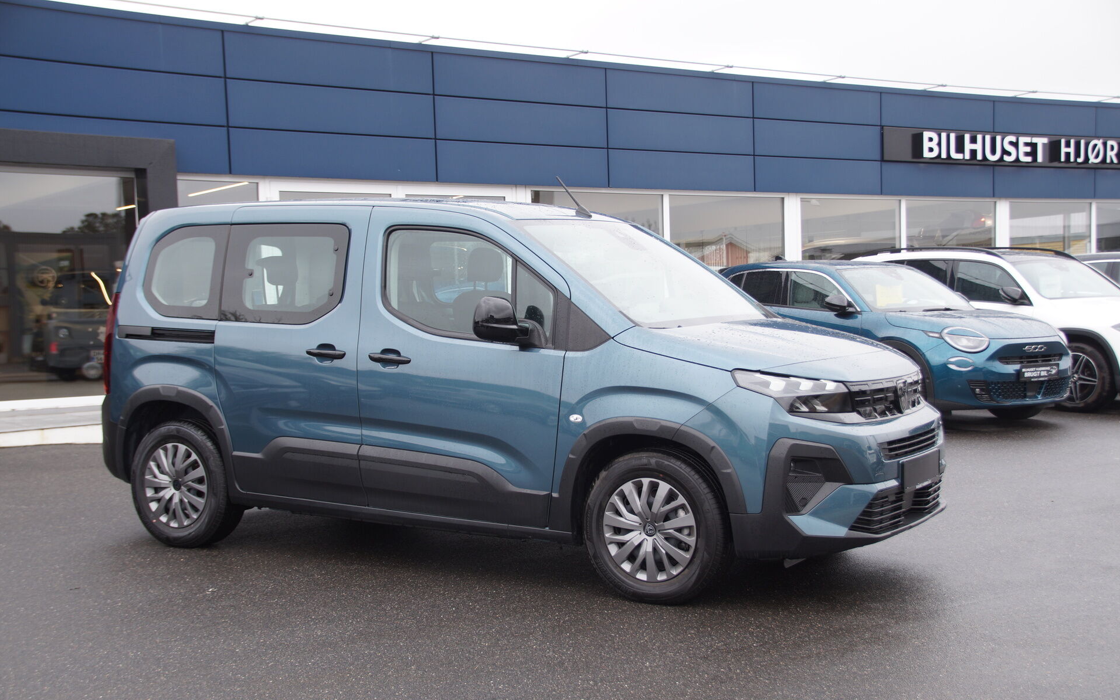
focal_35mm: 43
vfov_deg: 29.9
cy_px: 374
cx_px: 562
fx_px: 1313
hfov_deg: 46.2
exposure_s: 1/80
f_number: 4.5
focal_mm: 28
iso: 100
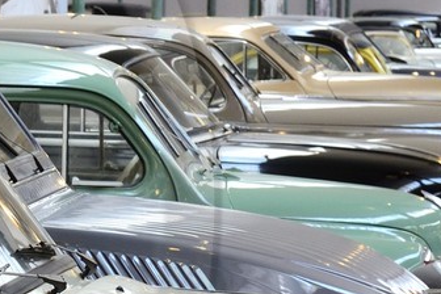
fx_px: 2450
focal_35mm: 200
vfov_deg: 6.9
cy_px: 205
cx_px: -328
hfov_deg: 9.8
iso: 800
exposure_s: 1/60
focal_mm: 42
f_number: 6.3
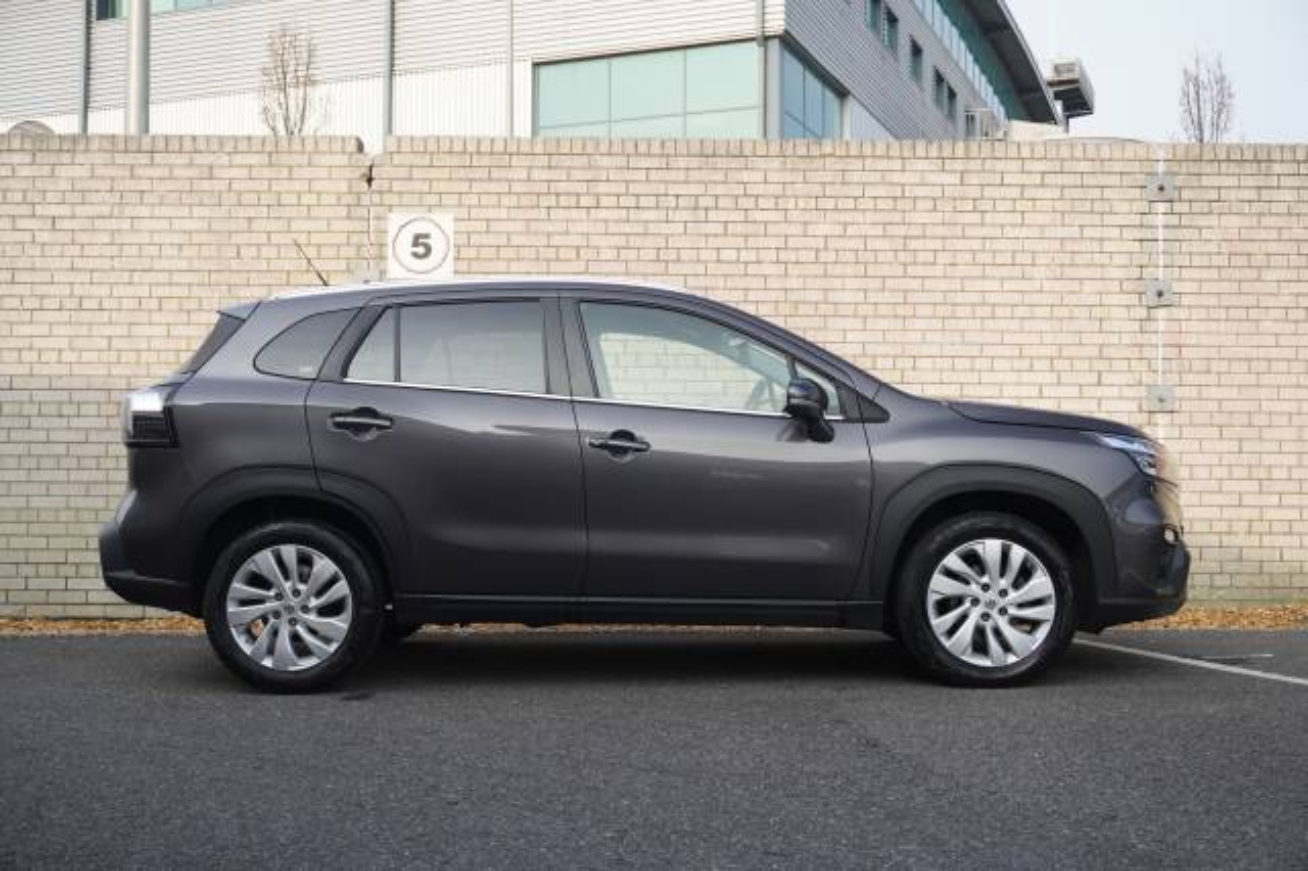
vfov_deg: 31.9
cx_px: 654
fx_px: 1525
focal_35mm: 42
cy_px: 436
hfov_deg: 46.4
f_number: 5.6
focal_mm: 28
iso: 100
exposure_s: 1/80
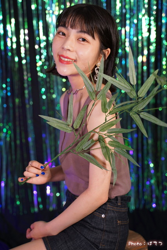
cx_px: 84
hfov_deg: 25.1
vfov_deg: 36.9
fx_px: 376
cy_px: 125
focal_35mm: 54
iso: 400
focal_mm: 54
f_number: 2.8
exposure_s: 1/60
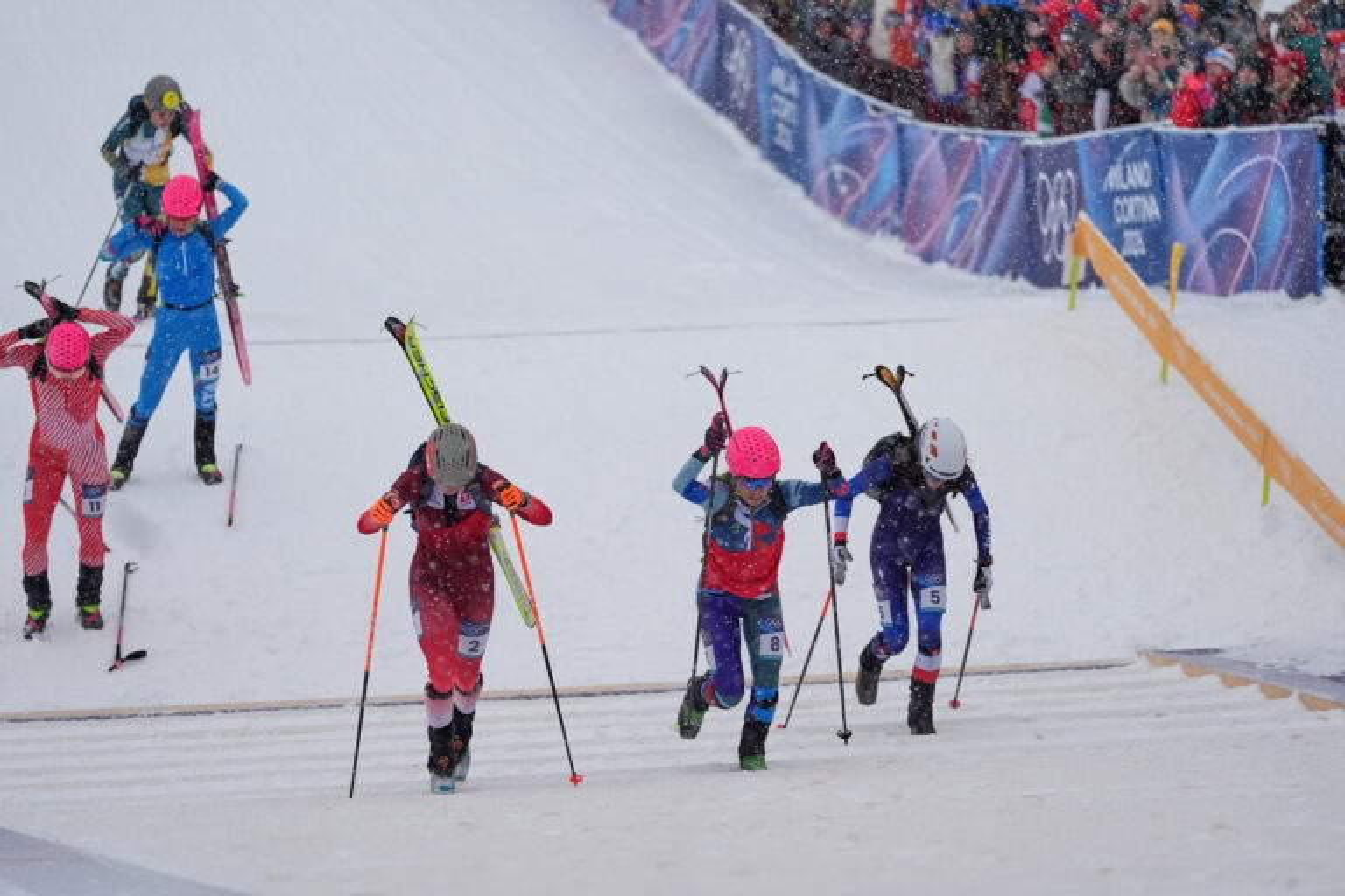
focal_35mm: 175
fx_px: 6538
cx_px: 672
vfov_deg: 7.8
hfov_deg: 11.7
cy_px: 448
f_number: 2.8
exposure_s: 1/5000
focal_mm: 175
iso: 1600
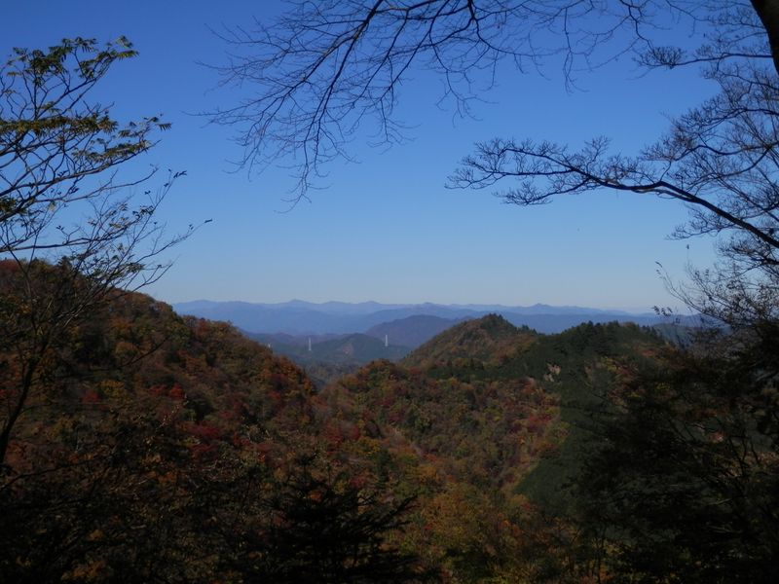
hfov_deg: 46.8
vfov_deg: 36.0
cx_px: 390
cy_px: 292
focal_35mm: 40
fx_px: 900
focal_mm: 7.3
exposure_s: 1/200
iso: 80
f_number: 10.4
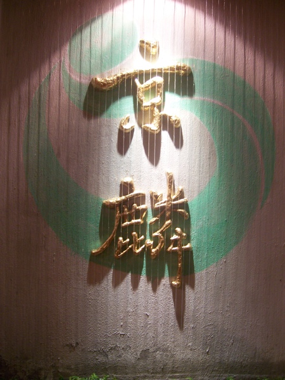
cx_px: 142
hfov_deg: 39.7
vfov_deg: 51.4
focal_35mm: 36
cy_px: 190
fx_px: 395
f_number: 2.8
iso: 160
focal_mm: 6.2
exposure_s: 1/8
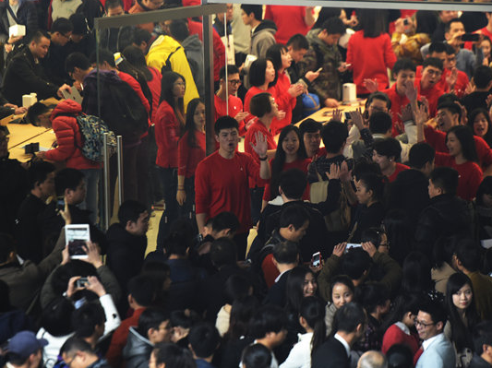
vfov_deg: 5.1
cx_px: 318
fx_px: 4105
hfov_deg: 6.9
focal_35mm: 289
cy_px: 204
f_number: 2.8
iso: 1600
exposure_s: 1/400
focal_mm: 200
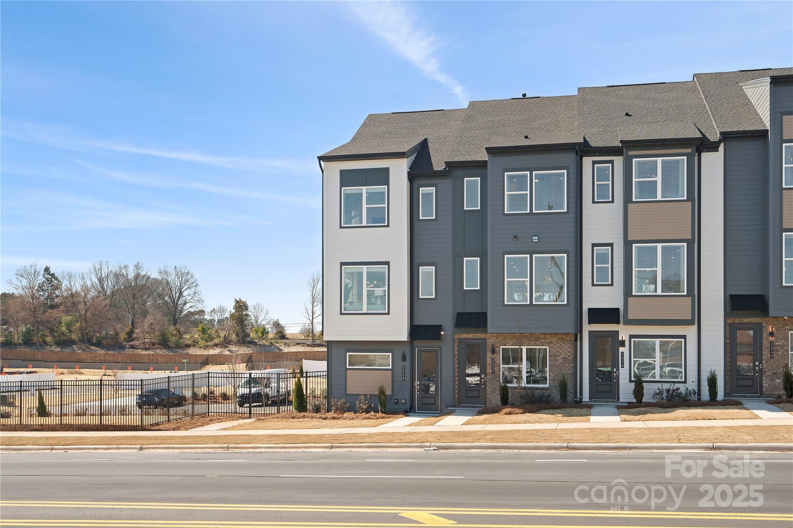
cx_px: 396
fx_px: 760
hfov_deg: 55.1
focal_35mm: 34
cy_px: 264
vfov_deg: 38.4
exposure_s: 1/160
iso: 160
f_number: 7.1
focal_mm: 34.5
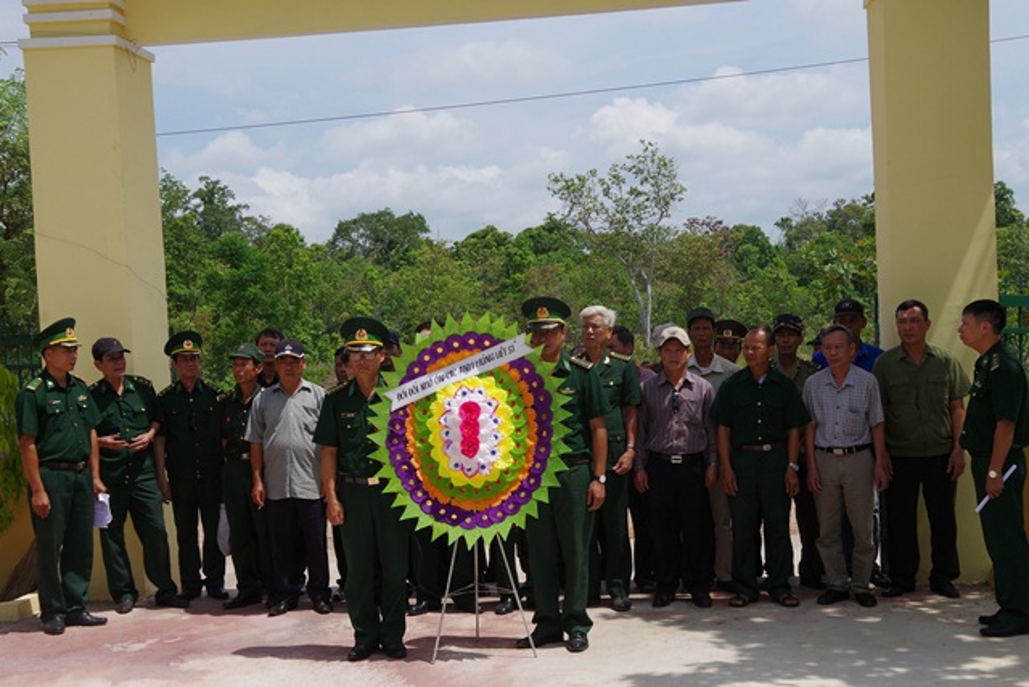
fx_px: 1329
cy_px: 344
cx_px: 514
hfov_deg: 42.3
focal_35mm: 46
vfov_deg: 29.0
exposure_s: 1/400
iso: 200
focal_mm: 31
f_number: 10
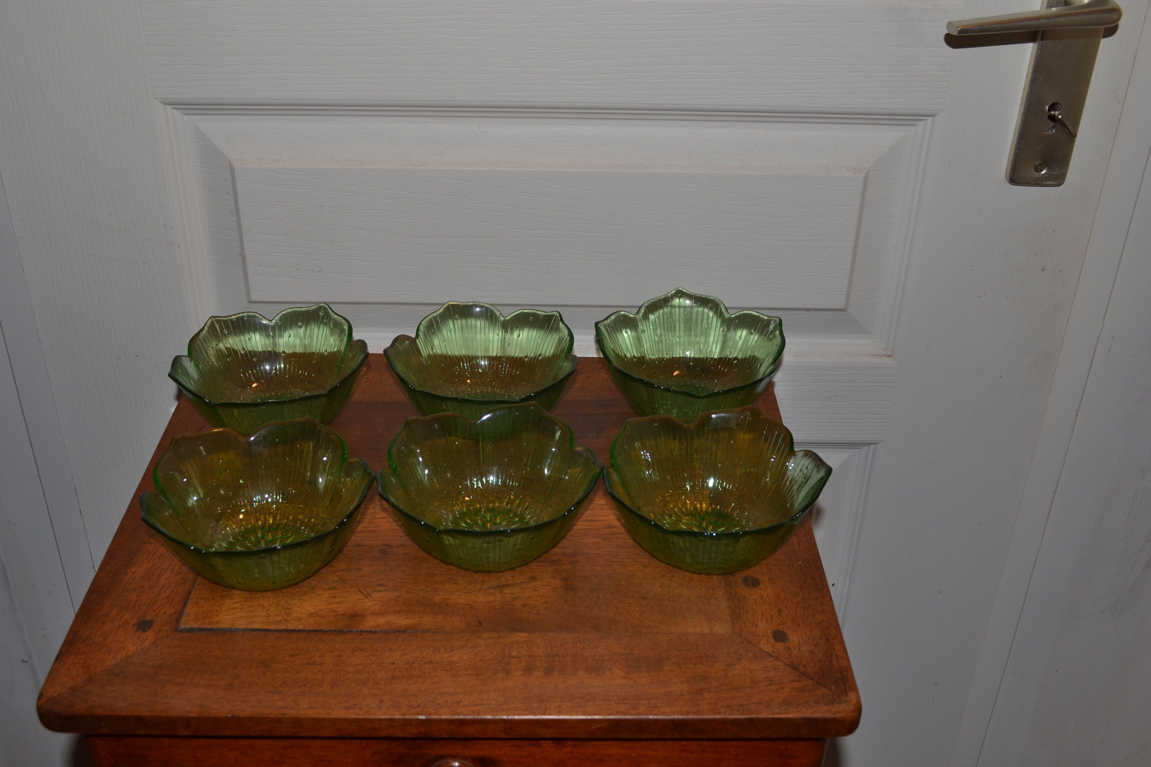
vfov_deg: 36.9
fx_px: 1151
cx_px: 576
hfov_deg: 53.1
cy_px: 384
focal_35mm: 36
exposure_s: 1/60
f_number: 8
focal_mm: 24
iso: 100
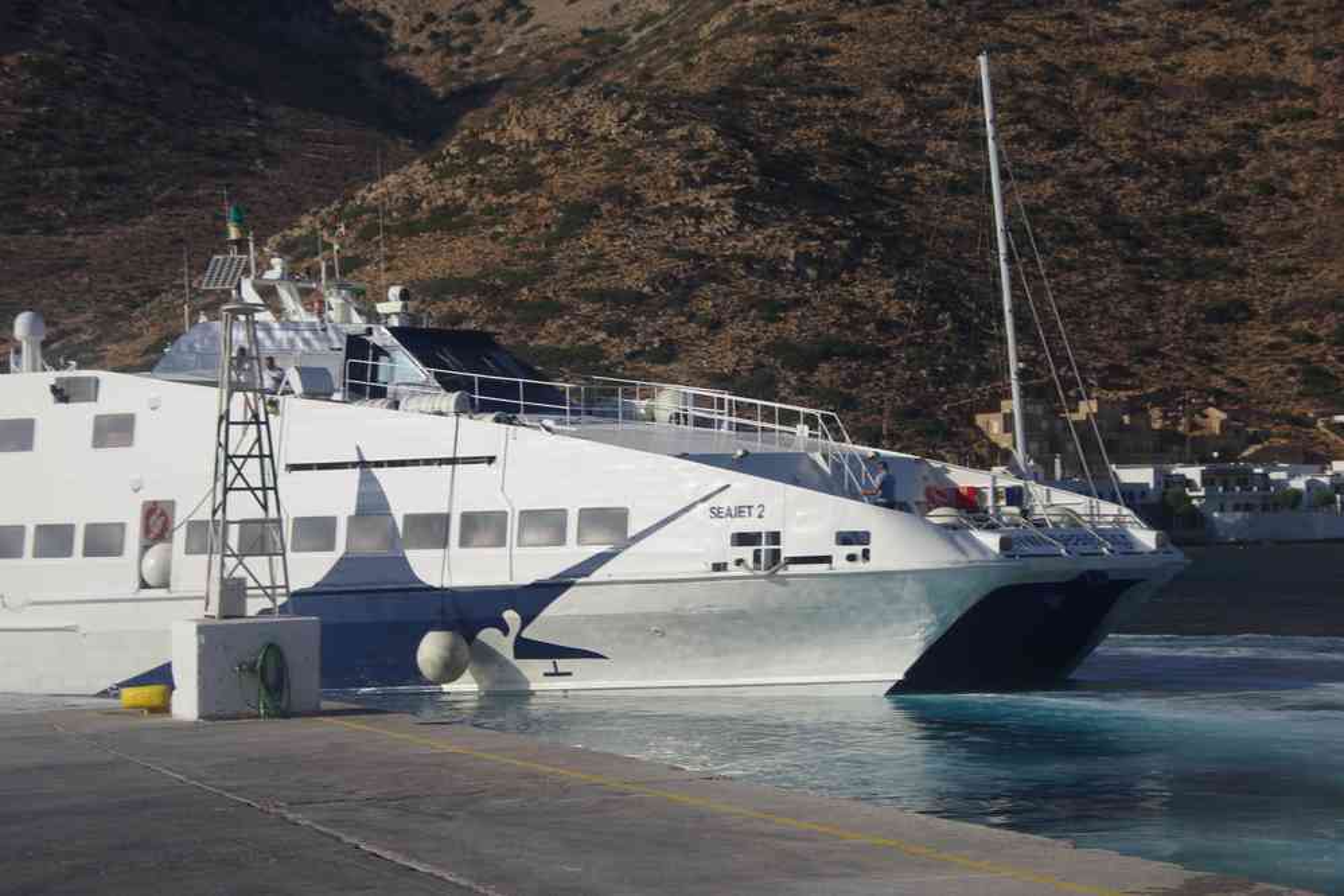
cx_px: 672
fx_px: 3080
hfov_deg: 24.6
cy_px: 448
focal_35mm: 82
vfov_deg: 16.6
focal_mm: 55
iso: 200
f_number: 11
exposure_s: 1/200
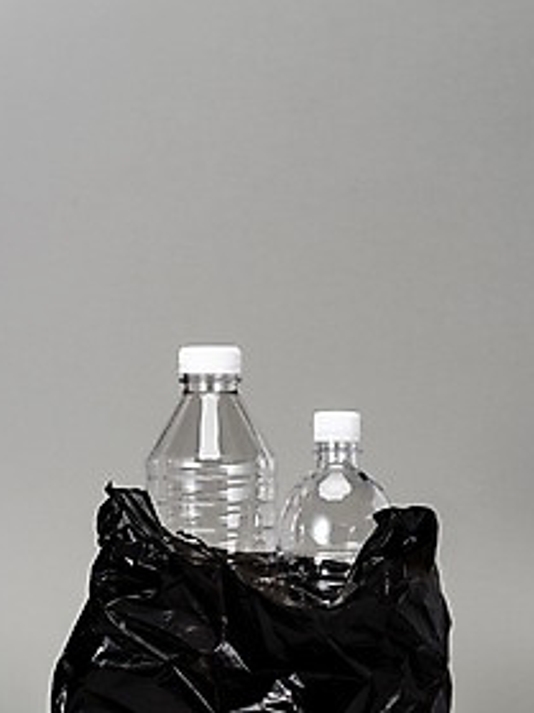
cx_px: 308
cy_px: 509
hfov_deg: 10.2
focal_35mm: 145
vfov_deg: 13.6
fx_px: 2985
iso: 31
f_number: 11
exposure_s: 1/125
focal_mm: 105
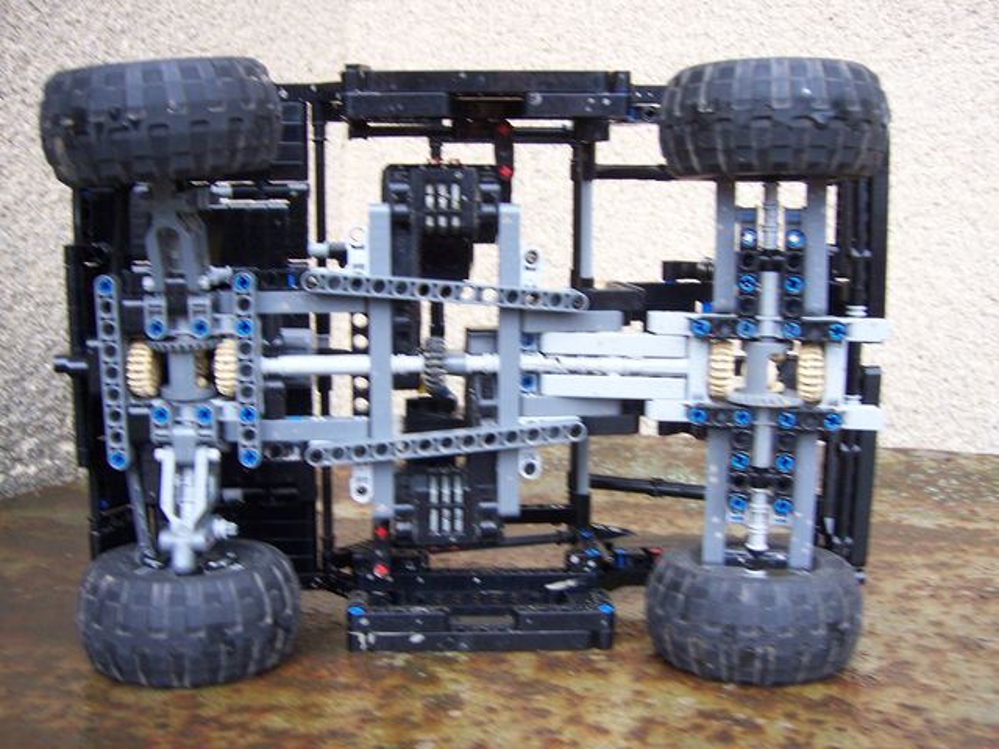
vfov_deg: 39.7
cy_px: 374
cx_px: 500
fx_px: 1039
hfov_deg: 51.4
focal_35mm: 36
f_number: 3
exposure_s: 1/20
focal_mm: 6
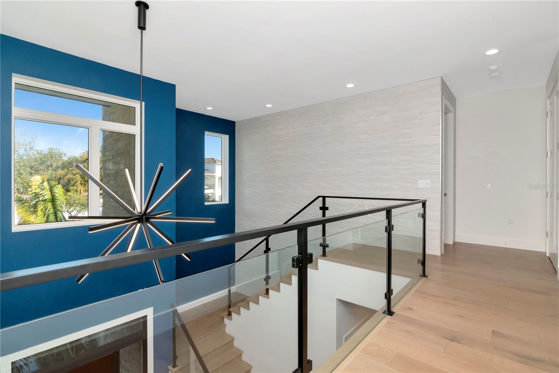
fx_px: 256
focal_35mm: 16
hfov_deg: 95.0
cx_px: 280
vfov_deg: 72.0
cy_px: 186
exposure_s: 1/200
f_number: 10
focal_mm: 11
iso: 800
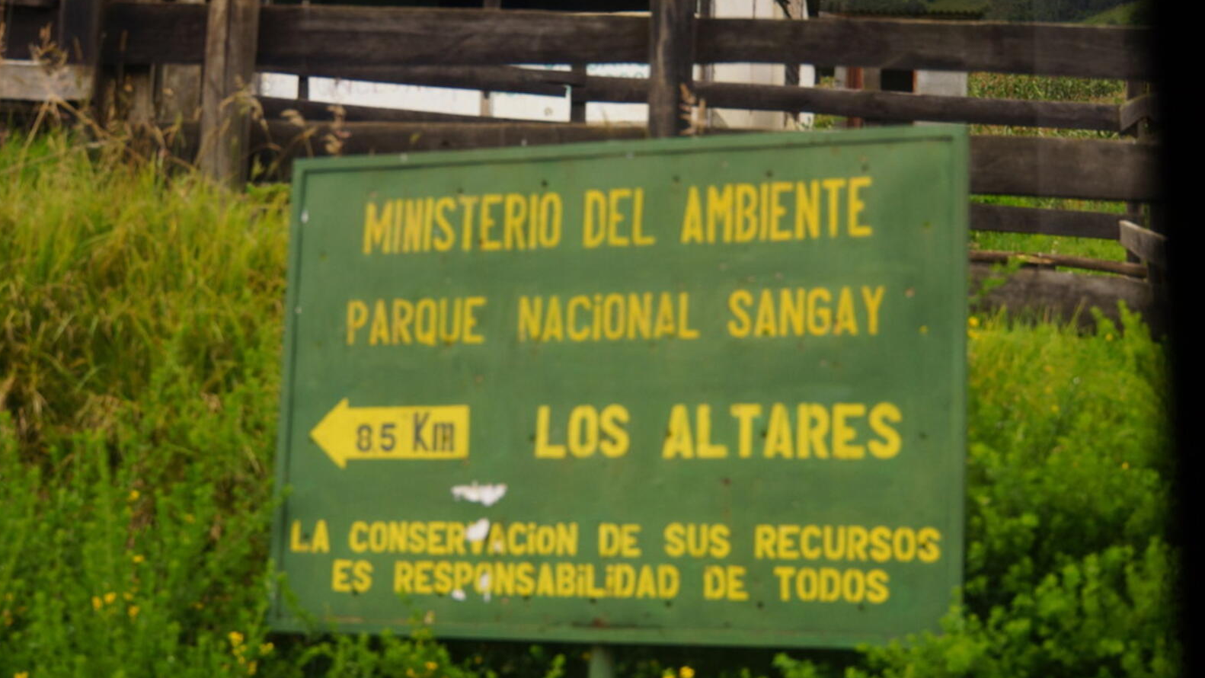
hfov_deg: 23.9
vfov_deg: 13.6
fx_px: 2844
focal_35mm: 89
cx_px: 598
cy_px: 329
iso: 400
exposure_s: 1/100
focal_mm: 56.6
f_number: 5.6
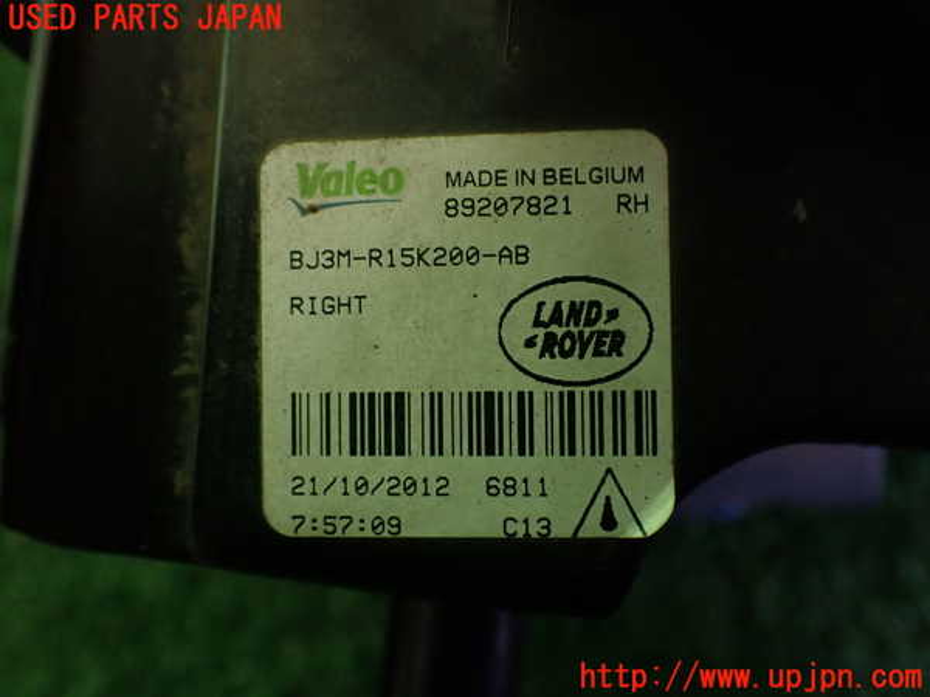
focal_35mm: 30
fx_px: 806
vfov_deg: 46.8
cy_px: 348
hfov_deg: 60.0
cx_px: 465
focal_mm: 5.4
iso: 200
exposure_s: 1/125
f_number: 2.3
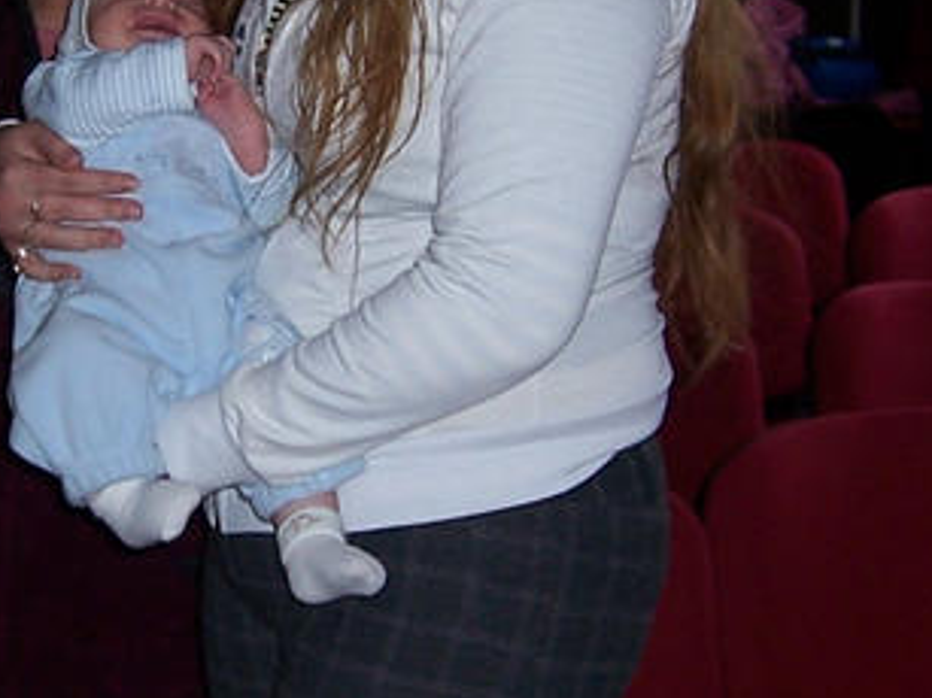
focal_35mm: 110
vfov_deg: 13.4
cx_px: 267
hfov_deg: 17.8
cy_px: 297
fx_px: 2960
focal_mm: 5.5
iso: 80
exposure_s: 1/60
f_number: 2.8
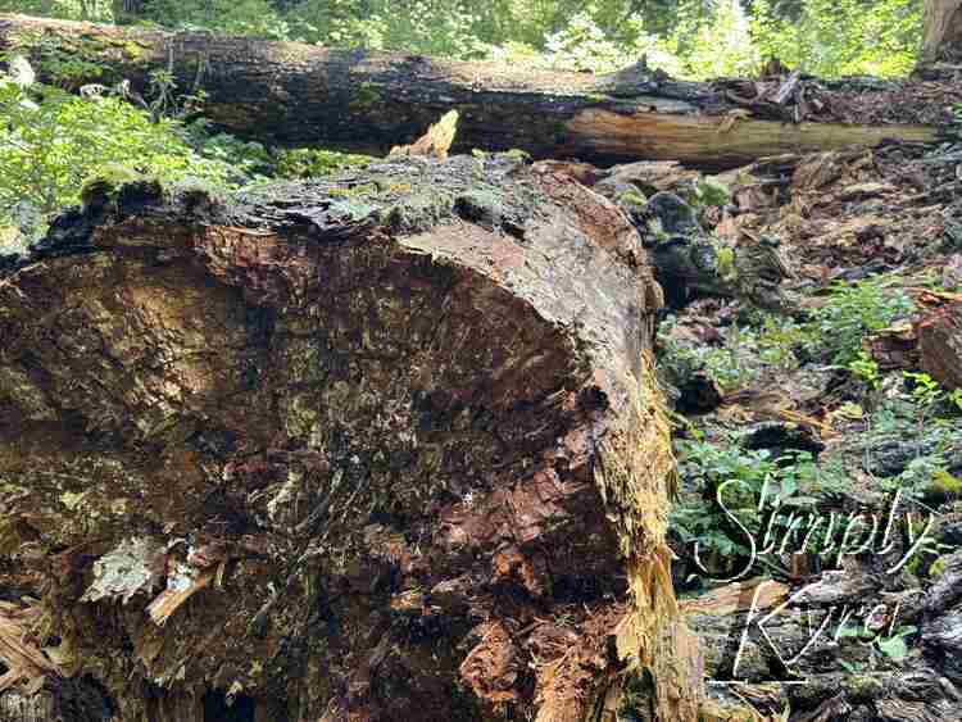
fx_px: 1334
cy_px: 361
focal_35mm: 48
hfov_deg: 39.6
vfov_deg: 30.3
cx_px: 481
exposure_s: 1/76
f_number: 1.78
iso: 100
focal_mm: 6.76
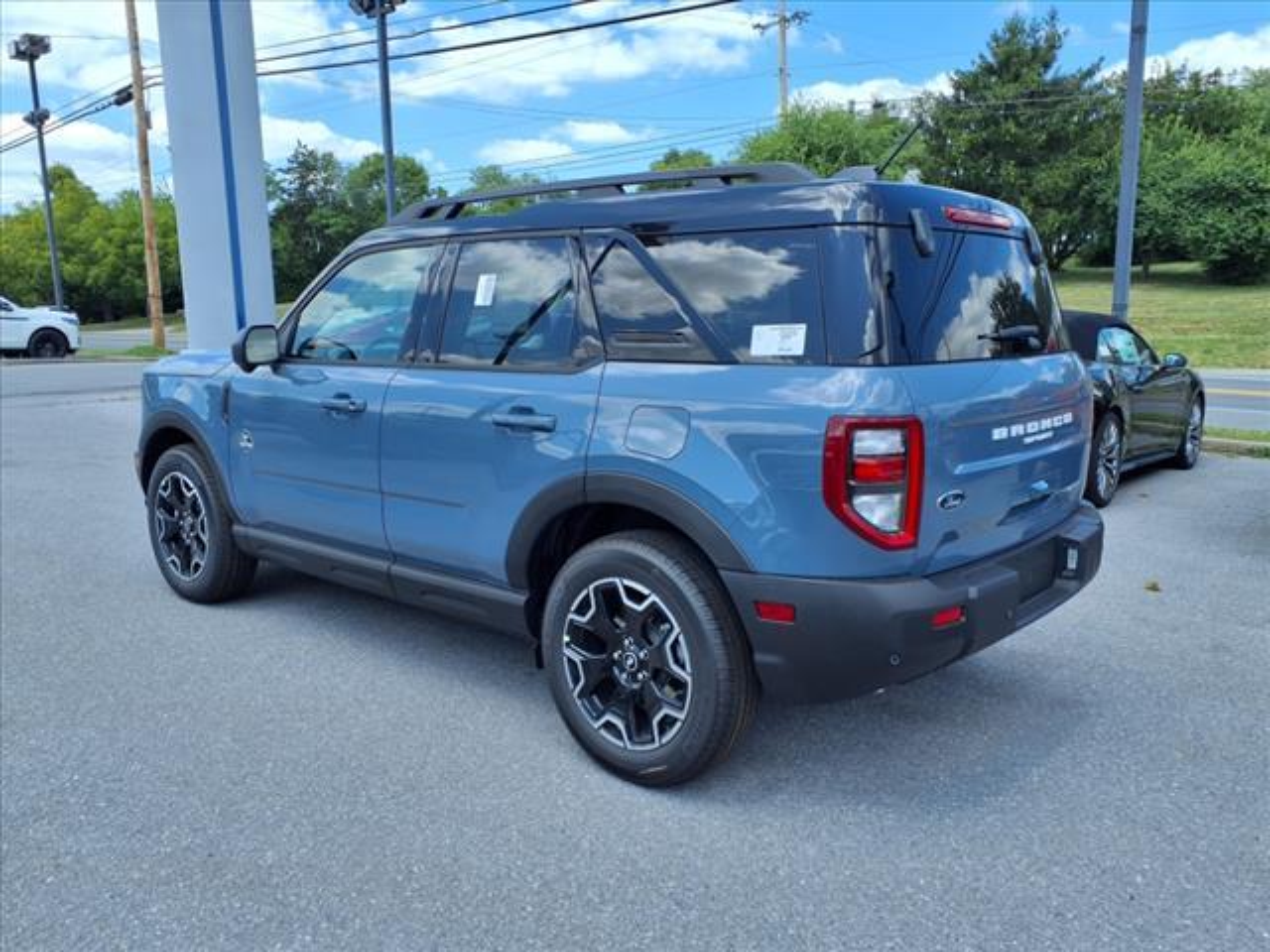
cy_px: 476
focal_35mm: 27
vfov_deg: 51.4
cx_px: 635
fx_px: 991
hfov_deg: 65.3
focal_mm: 3.58
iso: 40
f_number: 1.9
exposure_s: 1/1250
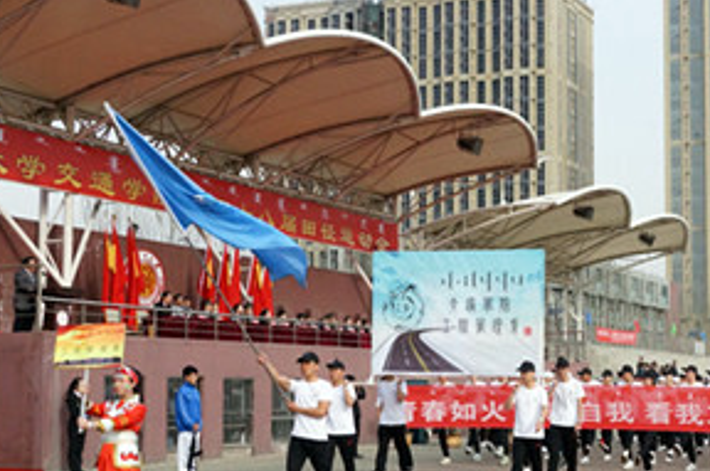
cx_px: 519
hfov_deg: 33.4
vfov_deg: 22.8
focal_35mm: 59
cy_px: 314
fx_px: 1162
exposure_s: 1/1250
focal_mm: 26
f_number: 9
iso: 1600
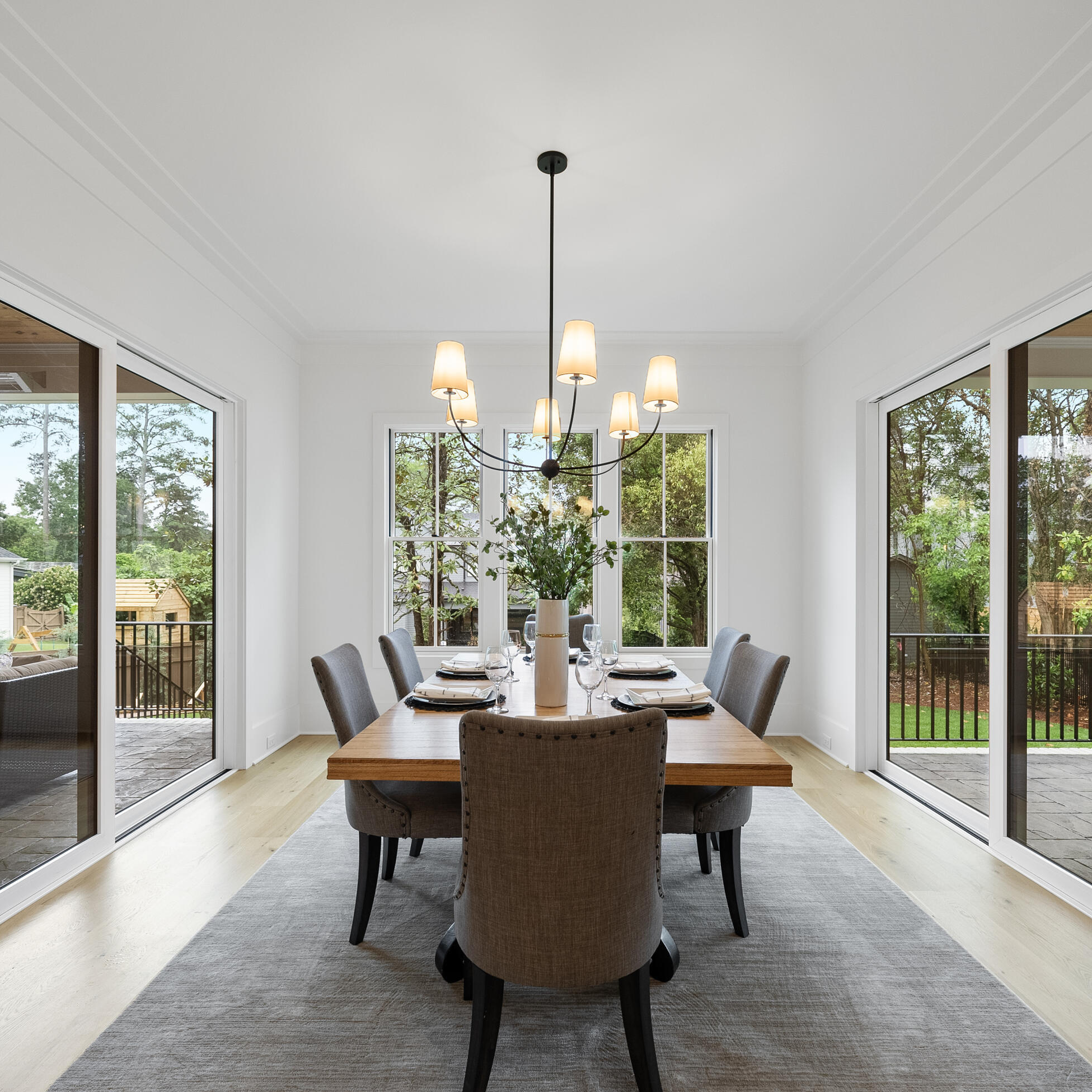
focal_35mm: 17
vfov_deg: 84.0
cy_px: 556
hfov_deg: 84.0
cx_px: 543
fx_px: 607
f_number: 7.1
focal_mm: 13
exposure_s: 1/15
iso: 800
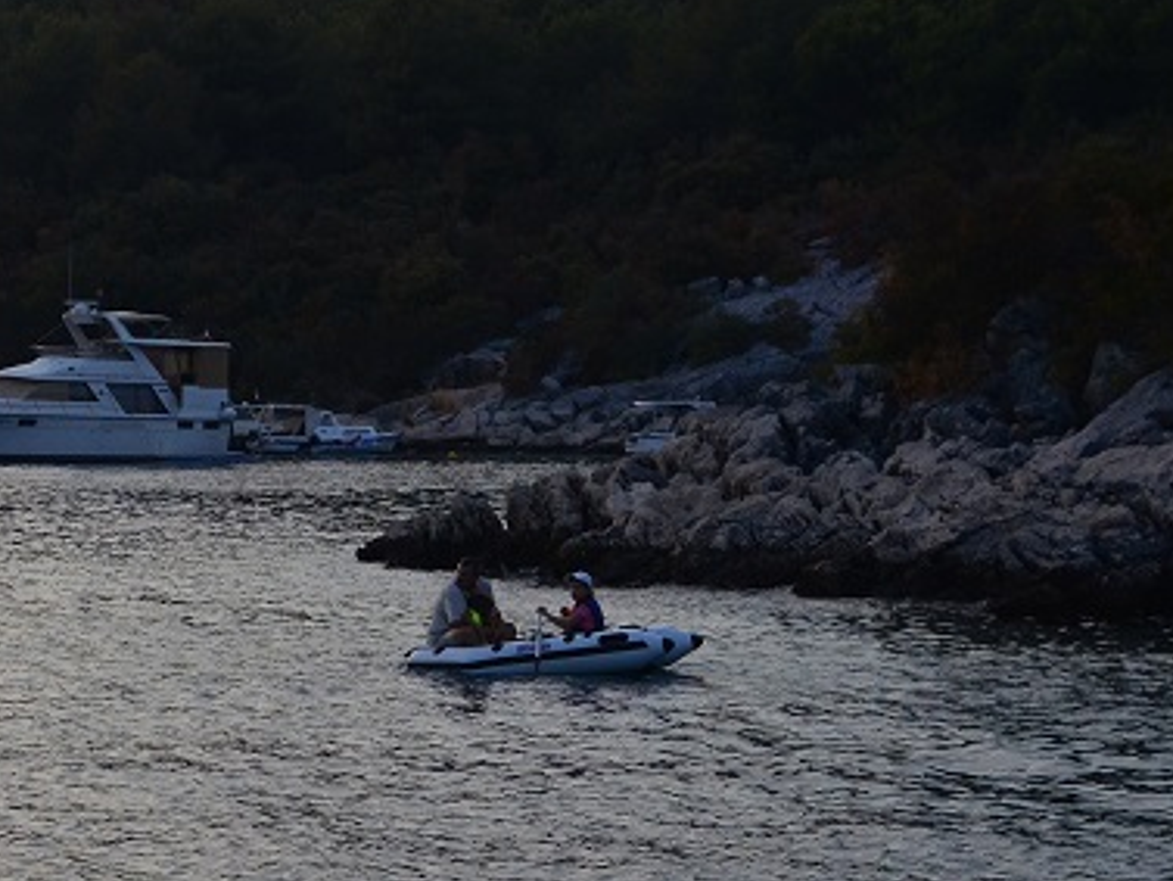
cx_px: 22
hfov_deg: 16.1
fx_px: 4073
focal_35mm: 120
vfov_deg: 12.3
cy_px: 408
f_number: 4
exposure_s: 1/2500
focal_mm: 35
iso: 640
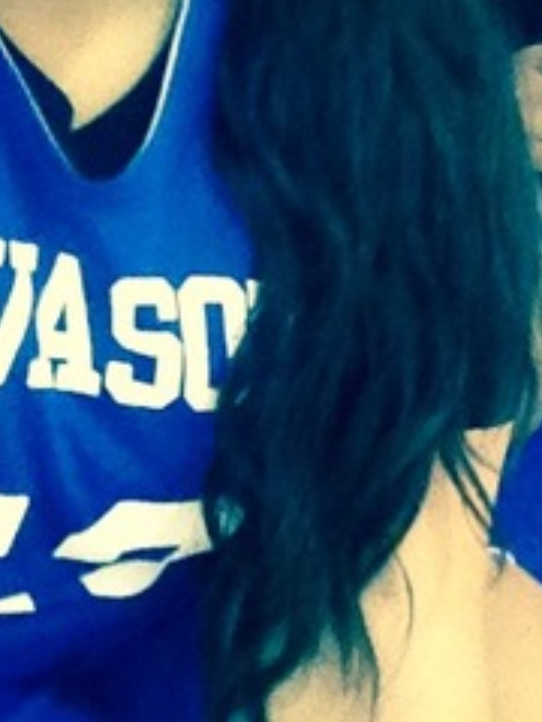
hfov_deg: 20.7
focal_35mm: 70
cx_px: 467
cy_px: 171
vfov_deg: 27.4
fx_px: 1461
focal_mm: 1.85
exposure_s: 1/30
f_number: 2.4
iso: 1000
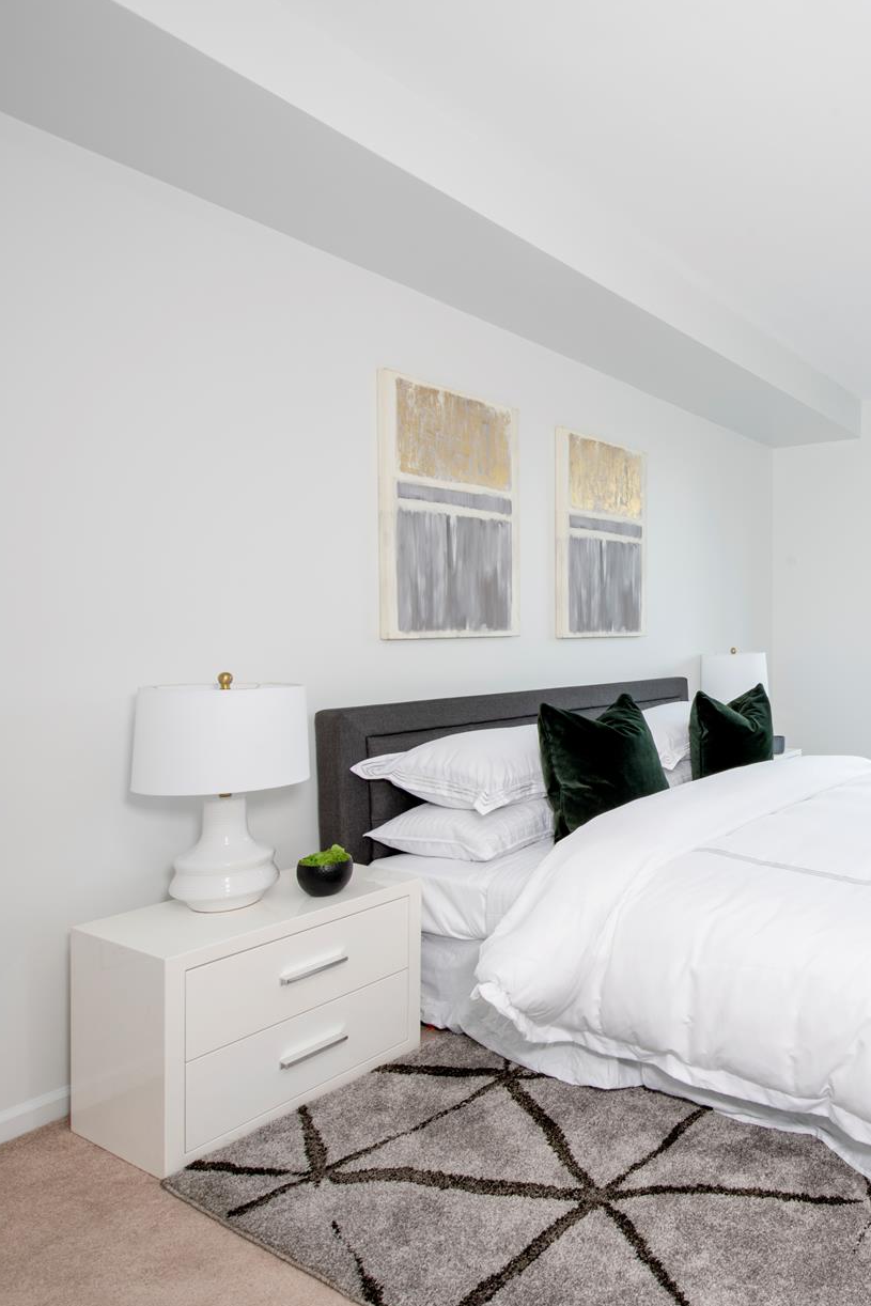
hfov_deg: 49.8
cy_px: 630
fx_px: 798
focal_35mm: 22
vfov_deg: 78.5
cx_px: 811
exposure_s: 1/15
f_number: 11
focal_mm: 14
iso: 200
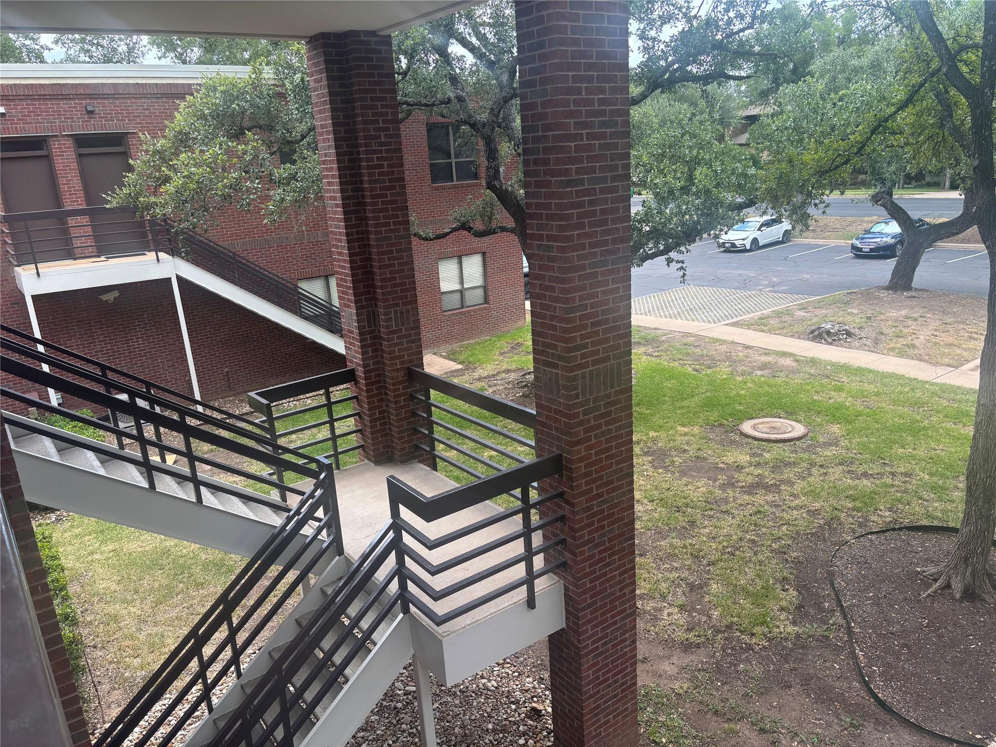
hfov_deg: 67.3
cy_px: 374
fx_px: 748
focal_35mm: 26
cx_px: 498
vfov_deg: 53.1
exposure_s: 1/525
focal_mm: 5.96
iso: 50
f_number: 1.6
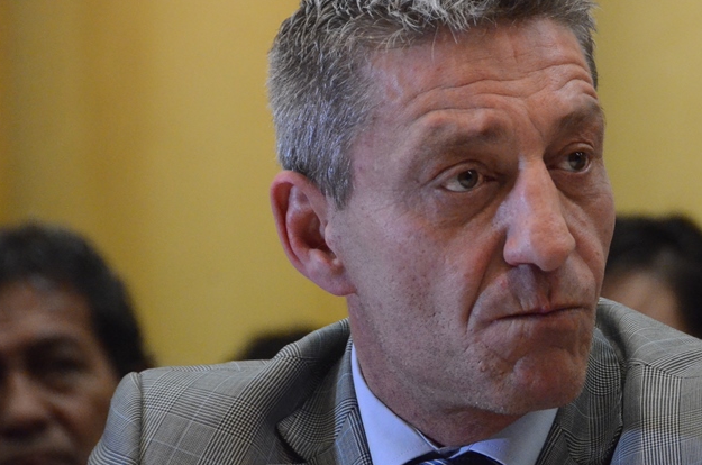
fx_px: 7473
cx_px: 437
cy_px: 174
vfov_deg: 3.6
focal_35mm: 384
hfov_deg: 5.4
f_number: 5.6
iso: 6400
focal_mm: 200
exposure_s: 1/250
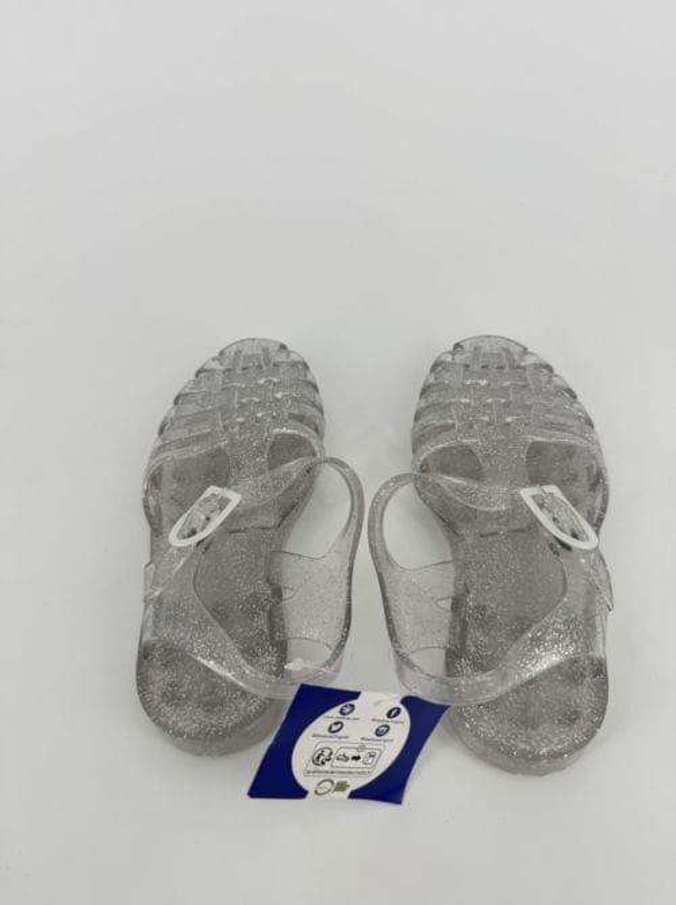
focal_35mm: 24
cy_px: 452
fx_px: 626
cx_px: 338
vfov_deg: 71.7
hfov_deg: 56.7
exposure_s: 1/1285
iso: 80
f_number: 1.78
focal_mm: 6.76
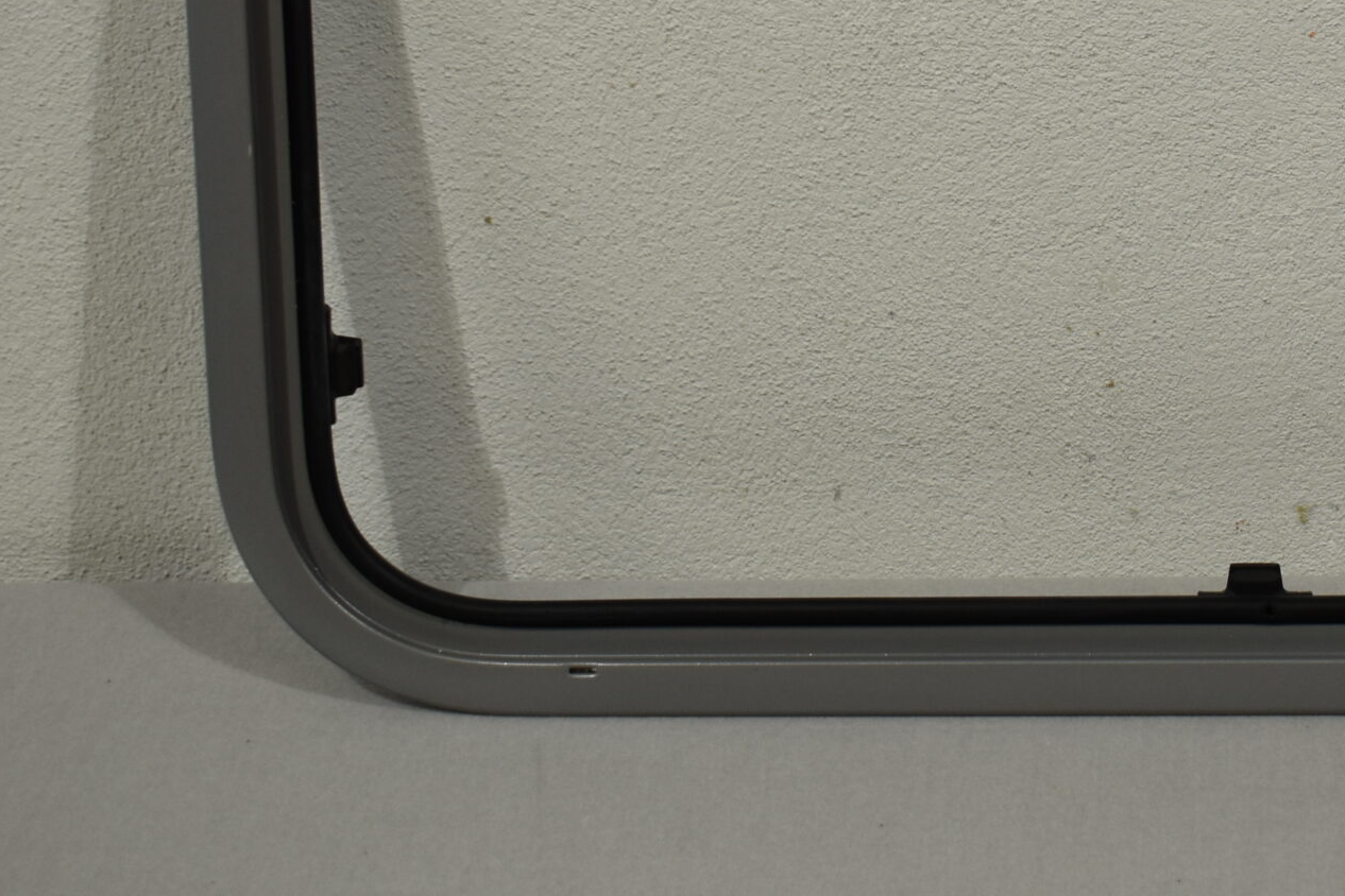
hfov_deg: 21.1
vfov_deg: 14.5
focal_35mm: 94
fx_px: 3512
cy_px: 231
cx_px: 1267
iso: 280
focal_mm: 31
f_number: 5.6
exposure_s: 1/125
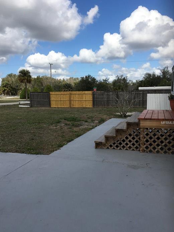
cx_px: 80
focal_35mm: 32
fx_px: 214
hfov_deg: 44.1
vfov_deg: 56.8
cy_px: 123
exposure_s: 1/2198
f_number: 2.2
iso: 25
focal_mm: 4.15
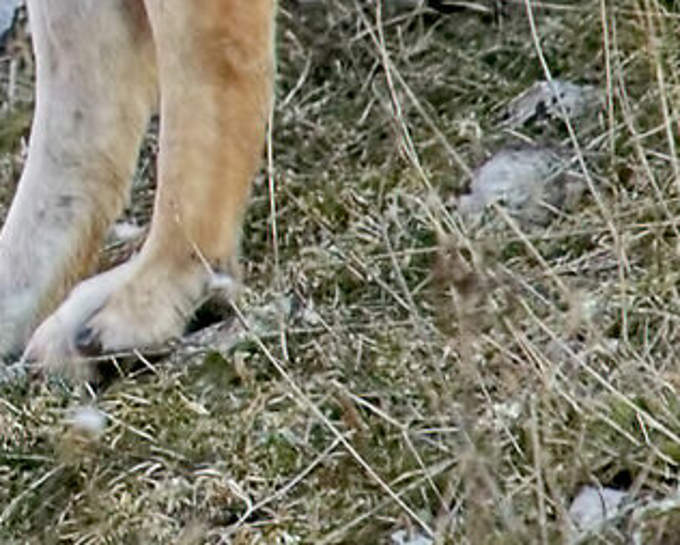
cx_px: -865
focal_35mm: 4490
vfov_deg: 0.3
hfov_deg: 0.4
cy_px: -88
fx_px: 90391
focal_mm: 420
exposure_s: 1/1000
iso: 5000
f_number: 5.6
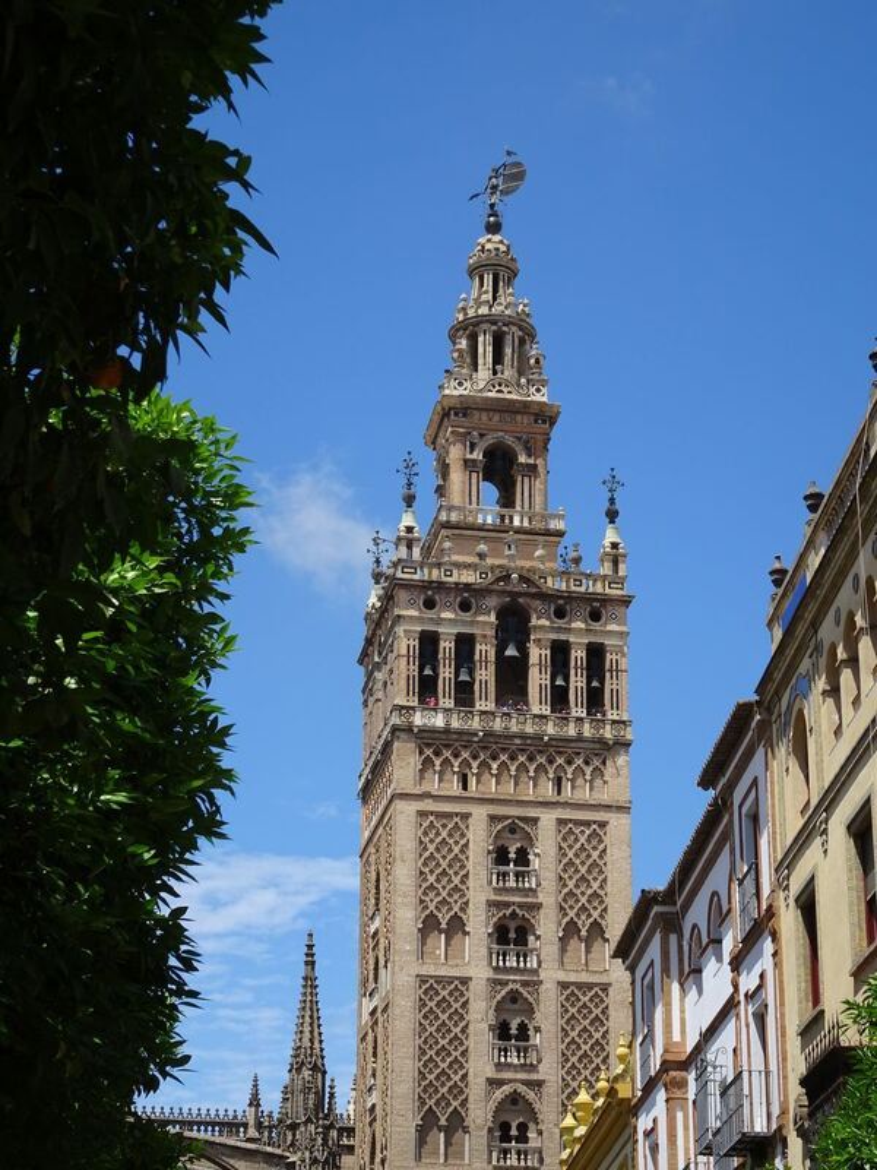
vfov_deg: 26.7
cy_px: 585
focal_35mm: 73
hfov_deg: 20.2
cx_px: 438
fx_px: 2466
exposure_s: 1/640
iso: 80
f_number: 5
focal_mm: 12.42
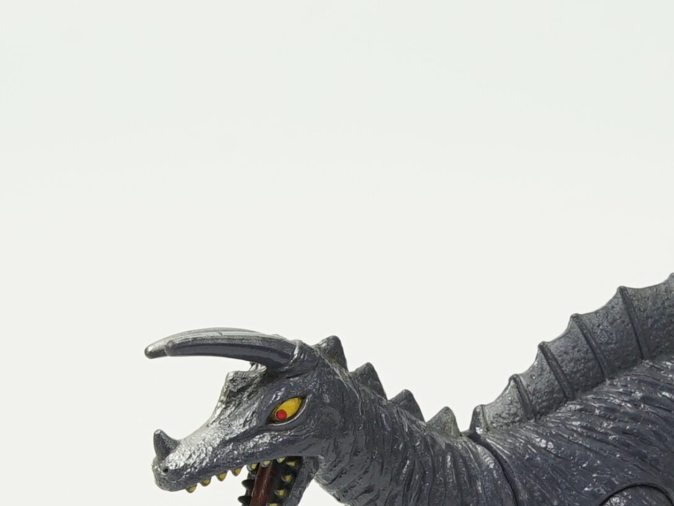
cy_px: 425
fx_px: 2649
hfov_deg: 14.4
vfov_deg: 10.9
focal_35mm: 136
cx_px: 550
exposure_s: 1/20
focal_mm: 40
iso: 1000
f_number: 10
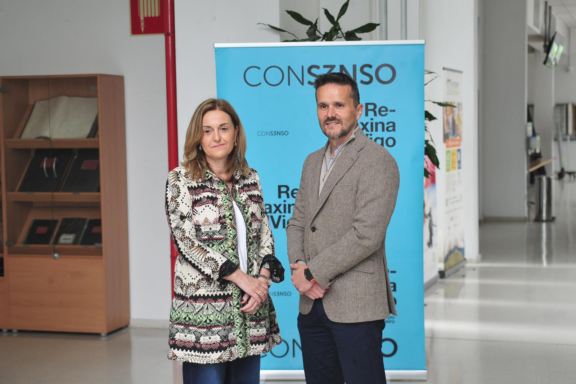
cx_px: 288
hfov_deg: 28.9
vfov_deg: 19.4
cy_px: 192
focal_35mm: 70
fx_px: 1119
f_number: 4.5
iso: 1600
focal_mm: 70
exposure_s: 1/160
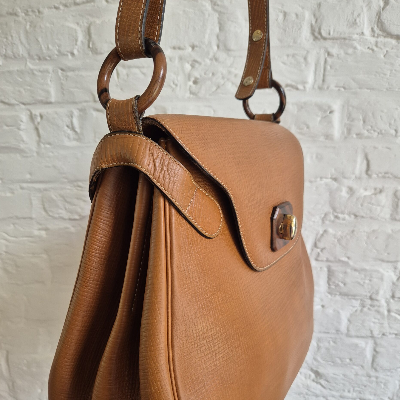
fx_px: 366
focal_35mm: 28
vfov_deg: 56.7
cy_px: 246
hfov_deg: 57.3
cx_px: 203
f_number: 1.8
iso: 160
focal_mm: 5.4
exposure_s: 1/100
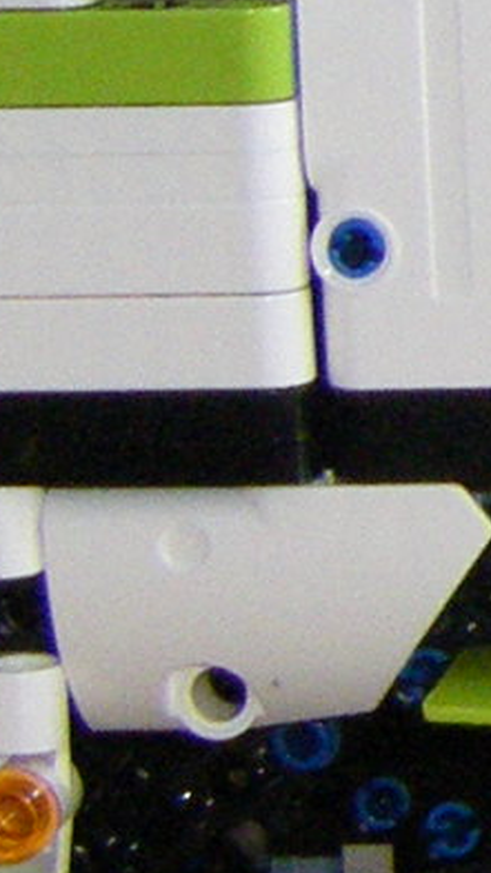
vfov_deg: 7.8
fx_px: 6320
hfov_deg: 4.1
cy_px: -87
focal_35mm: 273
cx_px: 2135
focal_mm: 6.3
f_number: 3.5
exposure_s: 1/50
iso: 320
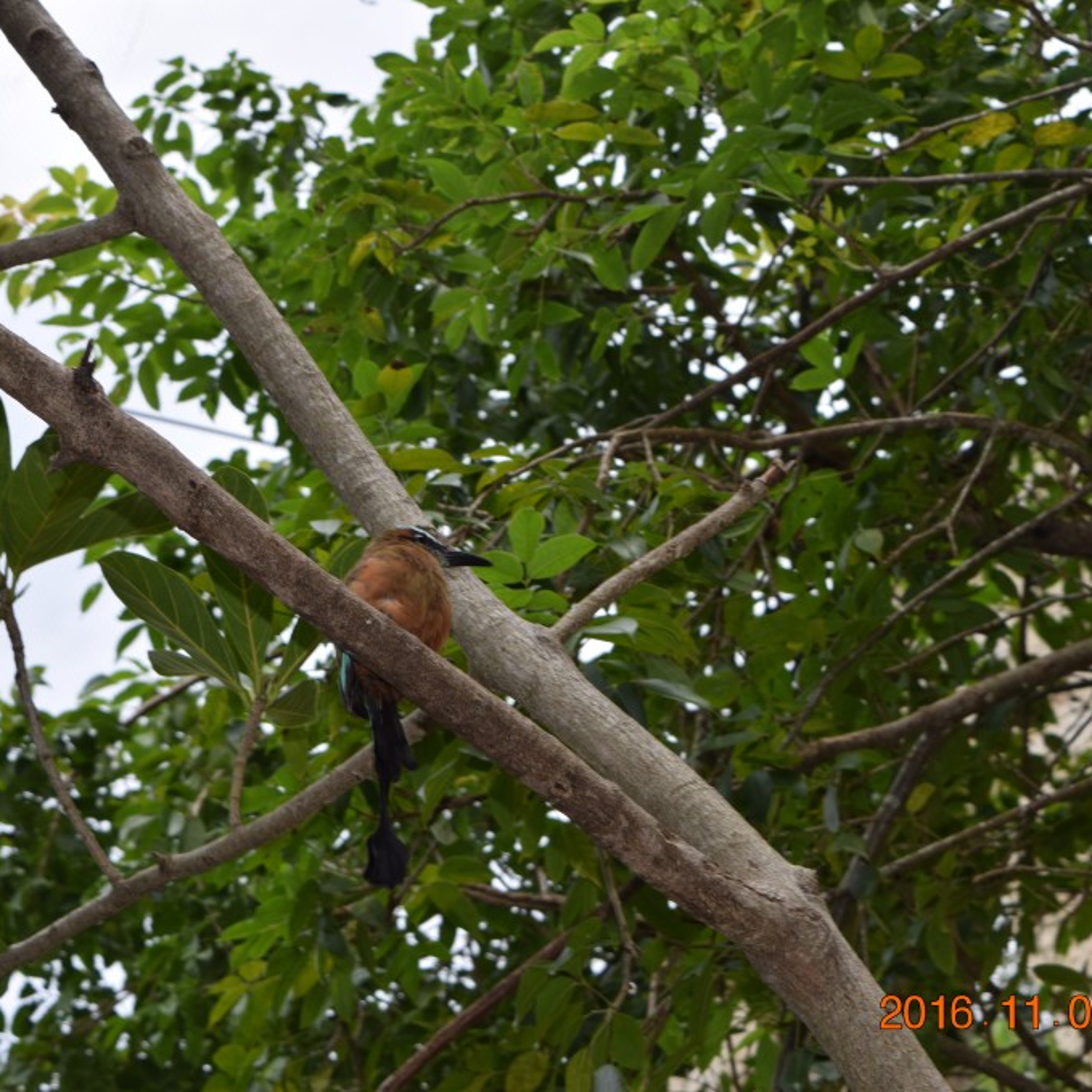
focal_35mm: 106
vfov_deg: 16.5
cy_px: 547
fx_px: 3770
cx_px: 447
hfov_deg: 16.5
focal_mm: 55
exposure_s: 1/200
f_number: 8
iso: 100
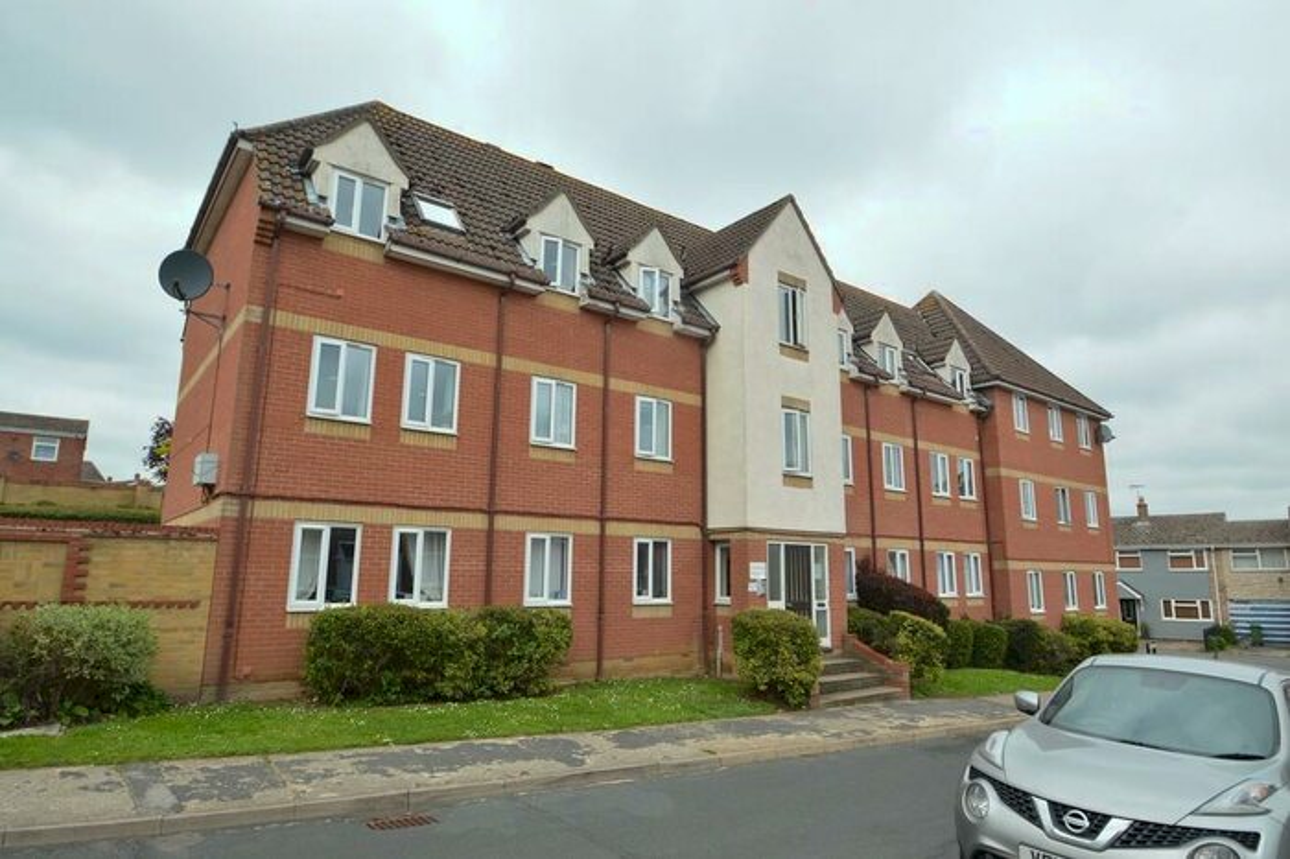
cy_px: 430
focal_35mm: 20
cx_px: 645
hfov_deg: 85.4
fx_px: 698
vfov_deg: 63.2
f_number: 8
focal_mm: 13
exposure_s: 1/250
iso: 100
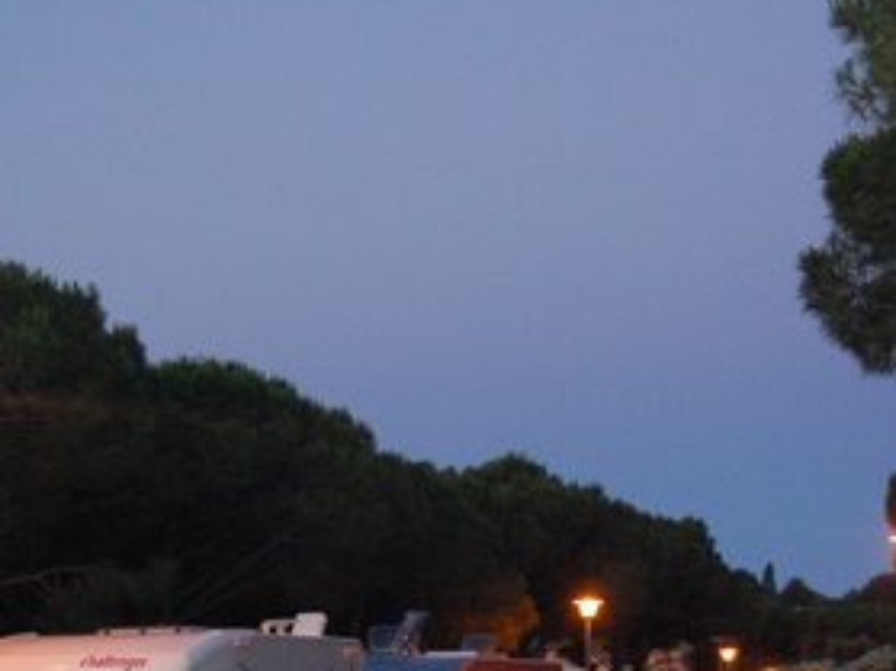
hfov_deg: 22.3
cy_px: 461
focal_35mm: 88
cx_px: 392
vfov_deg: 16.7
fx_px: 2277
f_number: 4.5
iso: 1600
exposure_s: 1/60
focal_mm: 34
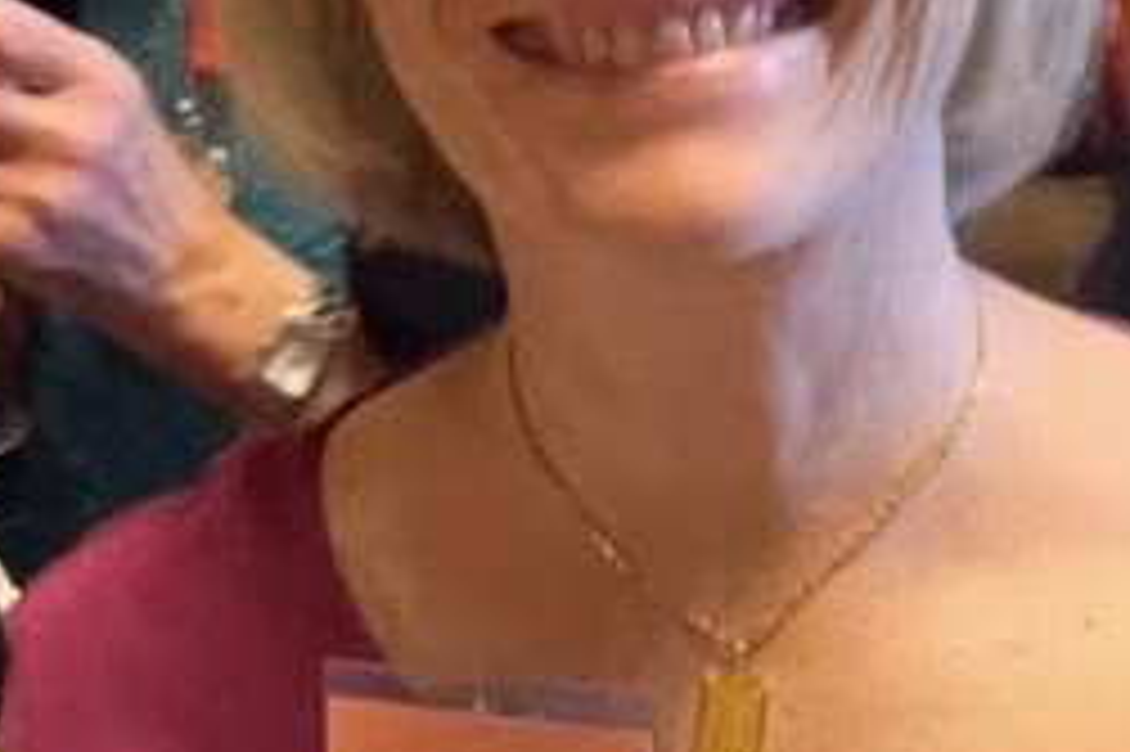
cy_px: -333
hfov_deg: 16.4
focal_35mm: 122
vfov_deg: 10.9
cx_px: -68
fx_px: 3827
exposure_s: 1/25
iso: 320
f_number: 2.2
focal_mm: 2.71
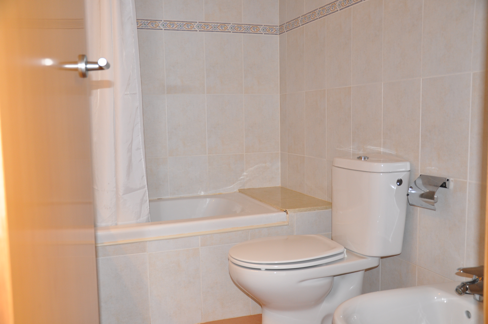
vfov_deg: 36.8
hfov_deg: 53.2
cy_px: 162
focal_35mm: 36
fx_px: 487
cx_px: 244
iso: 500
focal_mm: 24
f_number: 3.8
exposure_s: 1/60
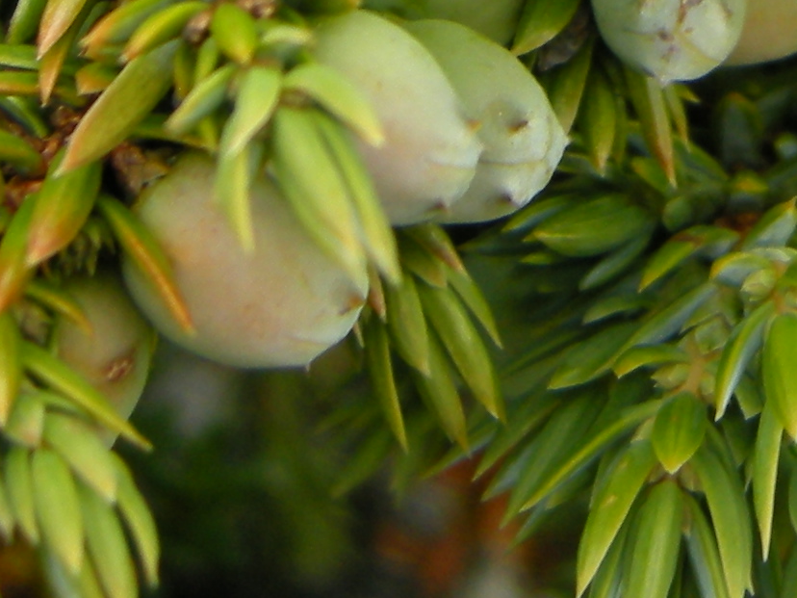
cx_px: 932
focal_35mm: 169
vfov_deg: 8.3
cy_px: -611
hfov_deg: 11.5
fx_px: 3891
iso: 64
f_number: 3
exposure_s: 1/79.7
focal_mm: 7.5
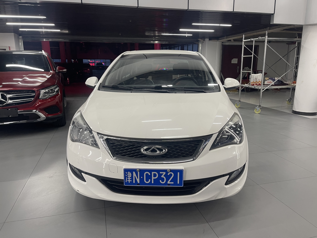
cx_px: 158
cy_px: 119
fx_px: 229
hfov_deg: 69.4
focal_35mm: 25
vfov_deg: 54.9
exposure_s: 1/50
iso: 125
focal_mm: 5.1
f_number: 1.6
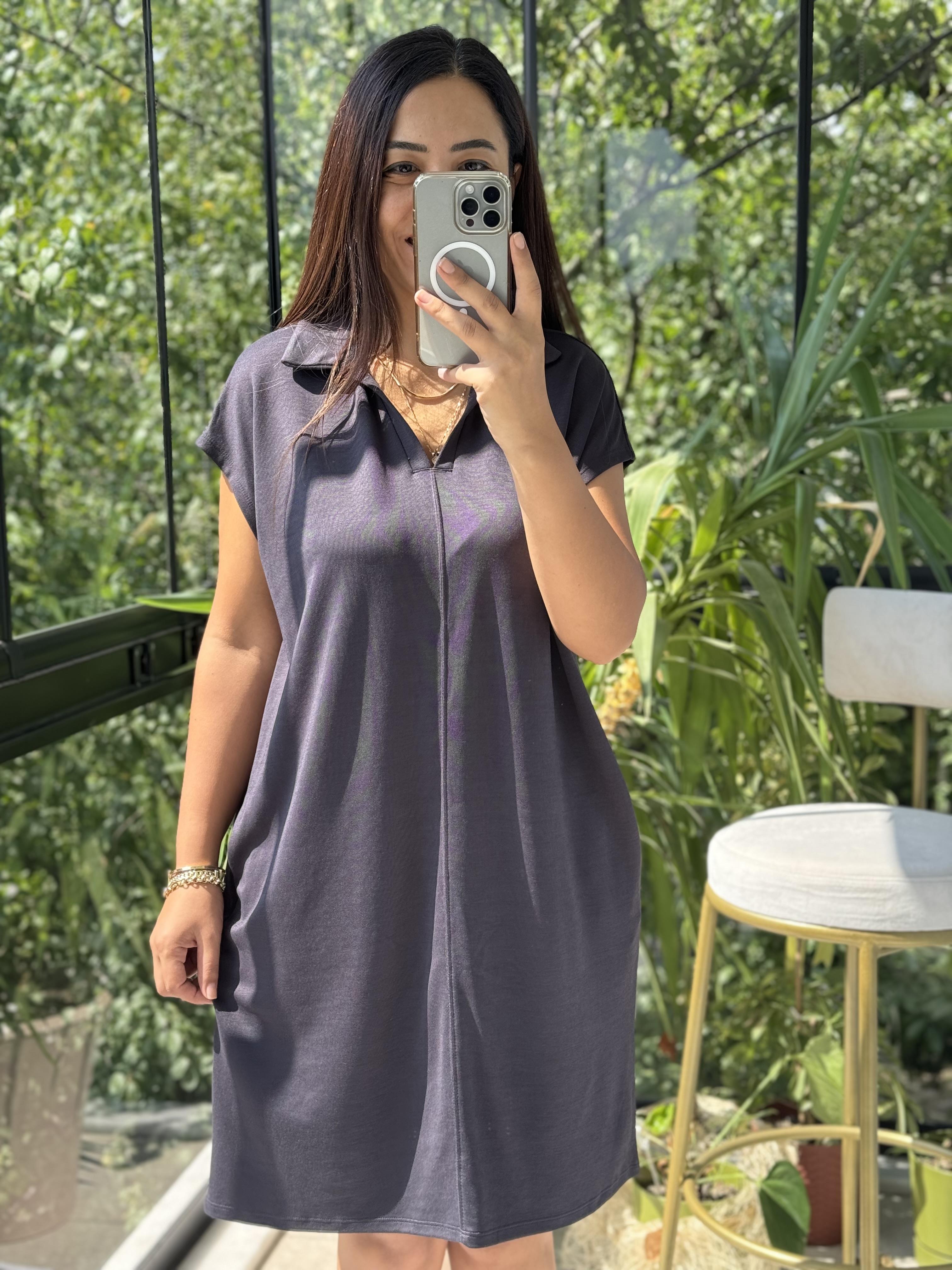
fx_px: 1760
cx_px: 476
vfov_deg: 39.7
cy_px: 635
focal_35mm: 48
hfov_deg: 30.3
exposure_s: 1/252
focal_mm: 6.76
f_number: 1.78
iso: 64
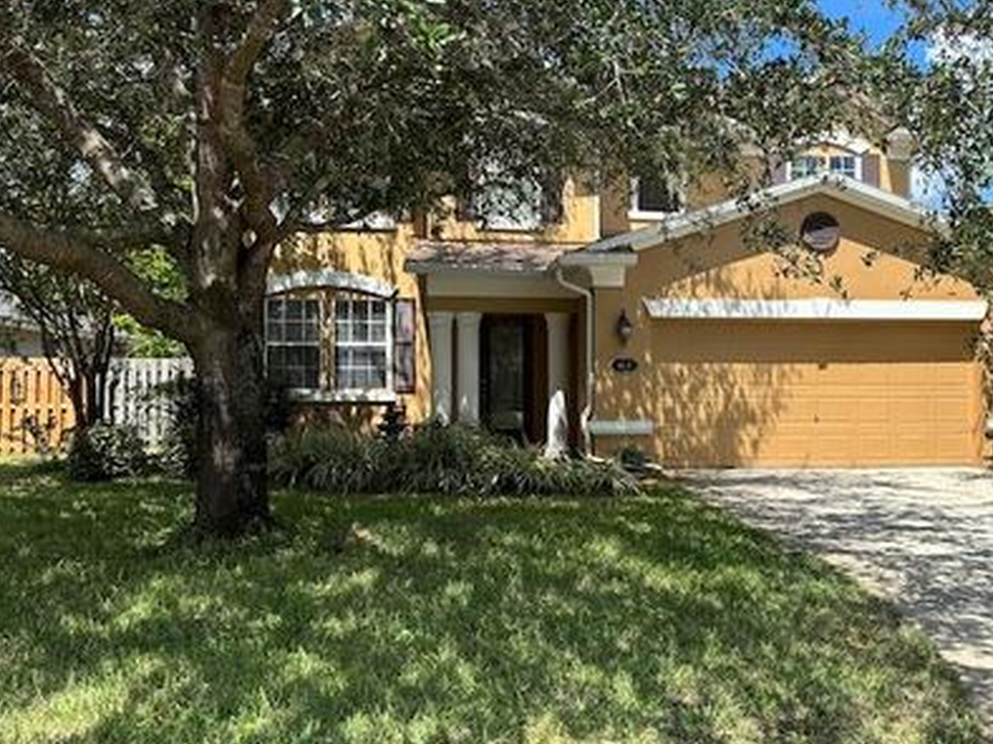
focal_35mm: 33
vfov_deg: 42.9
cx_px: 582
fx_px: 946
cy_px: 362
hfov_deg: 55.1
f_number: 1.6
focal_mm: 5.96
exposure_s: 1/1295
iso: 50
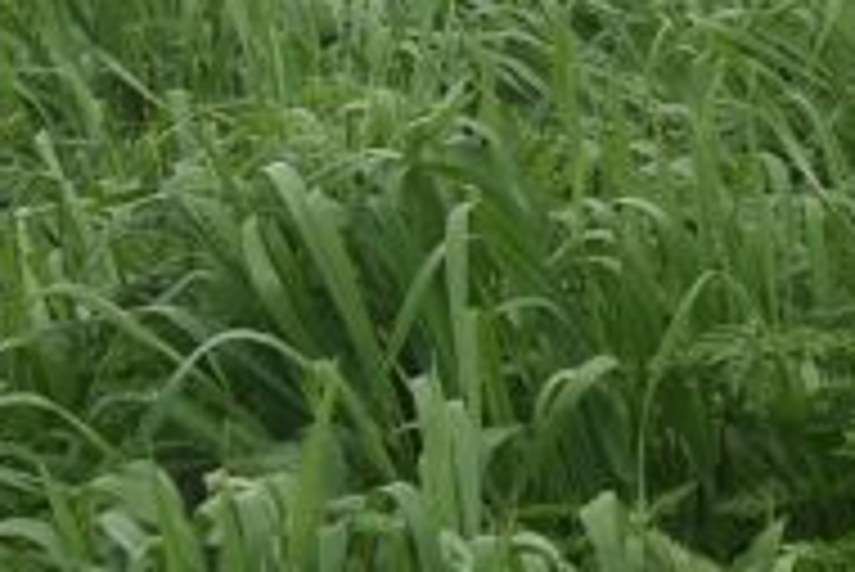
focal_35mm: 342
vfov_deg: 4.0
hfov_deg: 5.6
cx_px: 2650
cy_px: -538
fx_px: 8128
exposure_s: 1/125
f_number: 9
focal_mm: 50
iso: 200
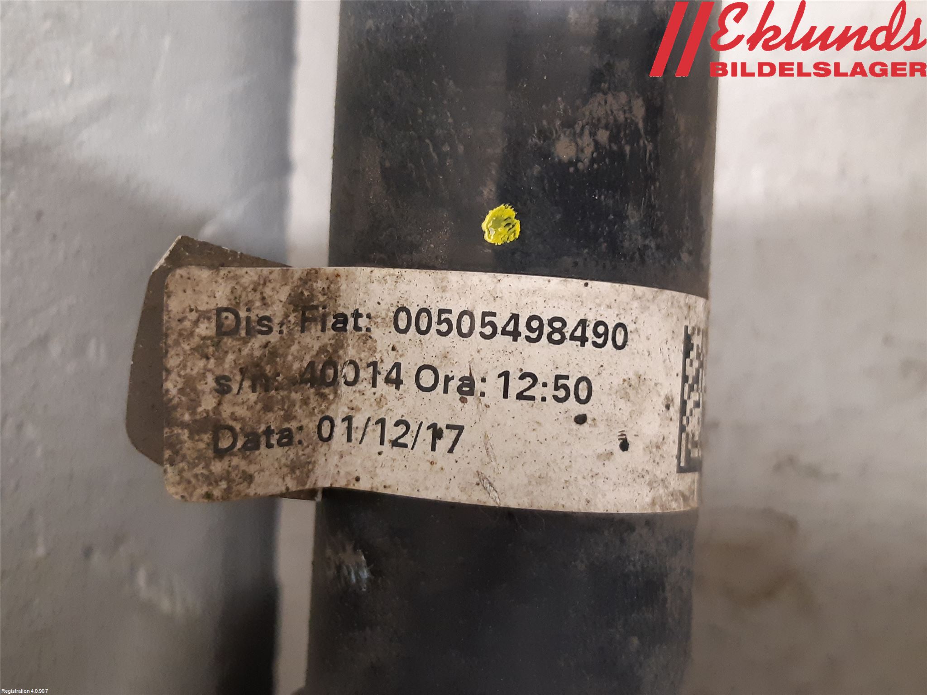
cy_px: 348
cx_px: 464
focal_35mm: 26
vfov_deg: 53.1
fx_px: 696
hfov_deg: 67.3
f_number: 1.7
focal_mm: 3.93
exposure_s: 1/25
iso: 250
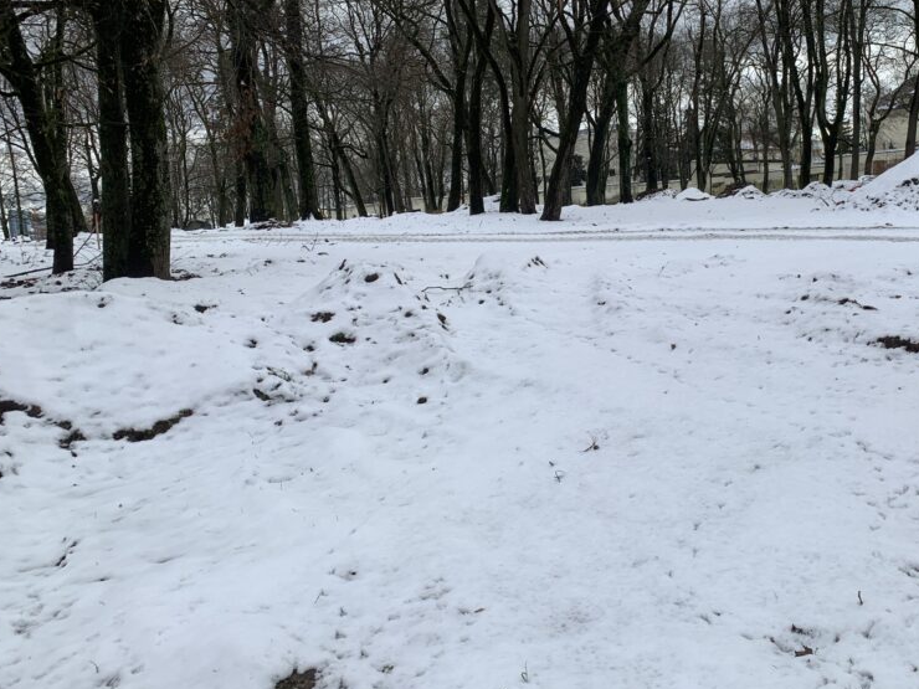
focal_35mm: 36
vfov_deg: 39.5
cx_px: 597
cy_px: 288
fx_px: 956
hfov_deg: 50.6
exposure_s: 1/300
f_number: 1.8
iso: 25
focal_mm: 4.25
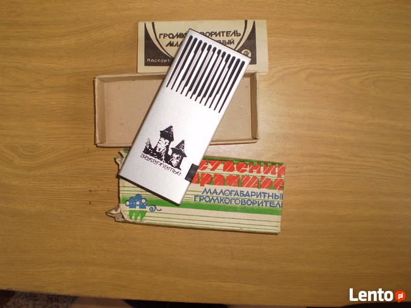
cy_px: 154
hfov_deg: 51.4
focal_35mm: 36
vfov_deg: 39.6
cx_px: 206
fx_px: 427
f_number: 3.1
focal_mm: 6.3
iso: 125
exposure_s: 1/30
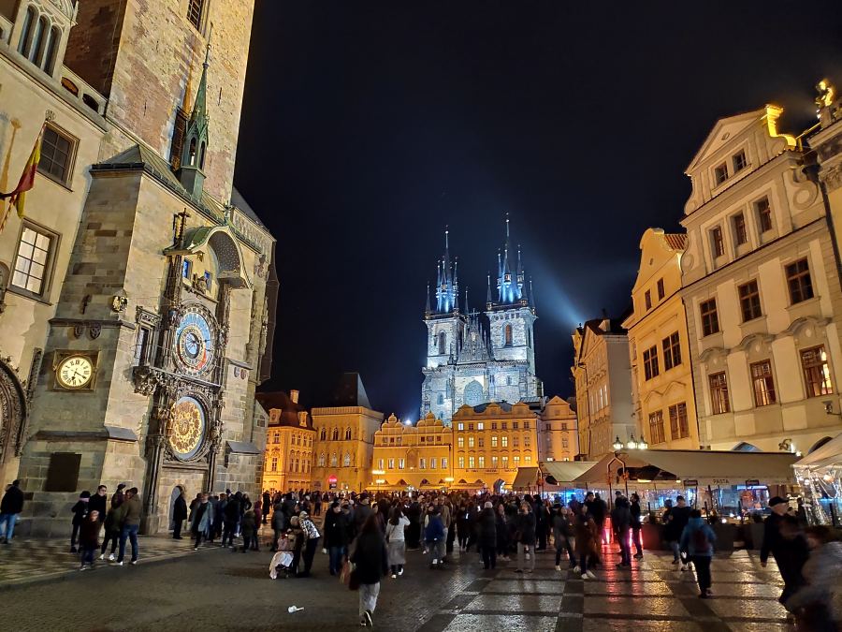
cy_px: 316
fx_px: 486
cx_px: 421
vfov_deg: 66.0
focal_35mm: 20
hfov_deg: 81.7
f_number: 1.9
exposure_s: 1/17
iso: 3488
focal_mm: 3.94
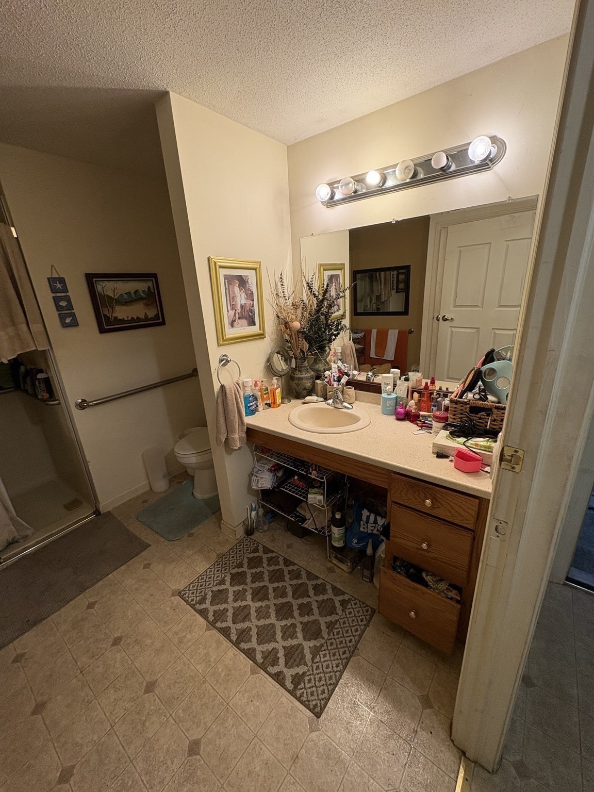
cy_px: 396
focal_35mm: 14
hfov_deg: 85.7
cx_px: 297
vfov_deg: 102.1
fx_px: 320
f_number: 2.2
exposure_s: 1/60
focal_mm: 2.22
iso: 250
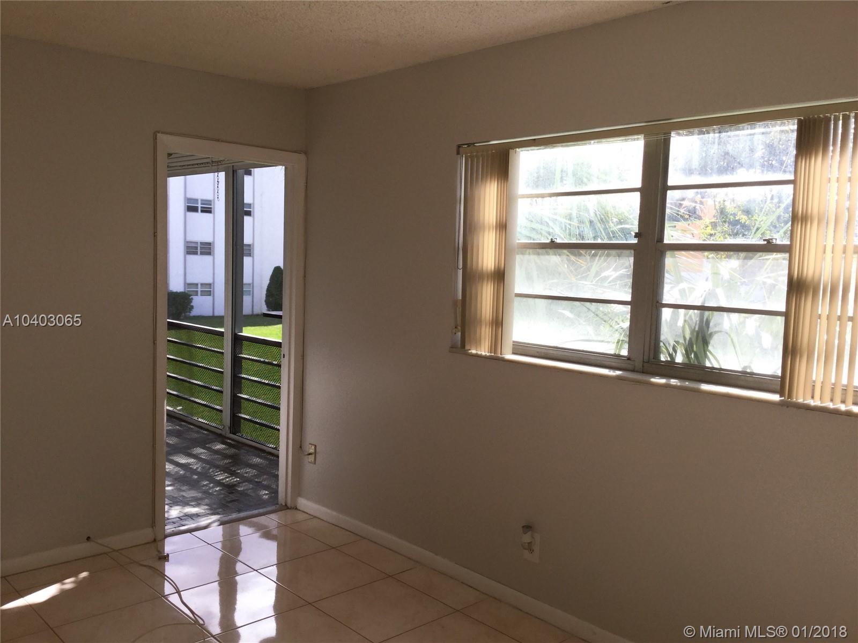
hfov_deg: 58.4
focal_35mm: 31
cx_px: 429
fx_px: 768
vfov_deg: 45.4
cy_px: 322
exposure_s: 1/311
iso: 25
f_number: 2.4
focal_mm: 3.3
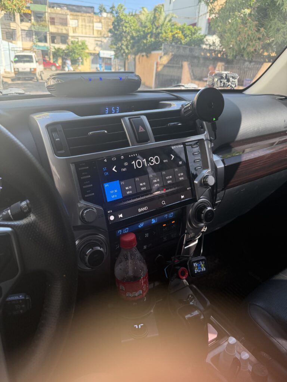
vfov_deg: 71.6
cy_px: 191
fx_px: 265
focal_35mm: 24
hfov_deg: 56.8
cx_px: 144
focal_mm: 6.76
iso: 200
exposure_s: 1/144
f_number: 1.78
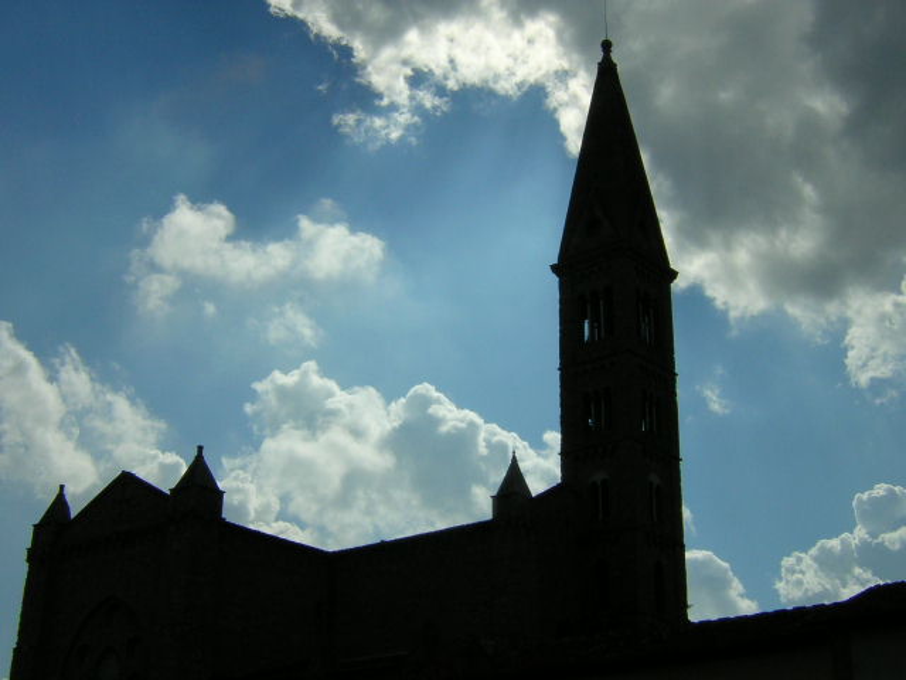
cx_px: 453
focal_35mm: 51
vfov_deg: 28.6
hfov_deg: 37.5
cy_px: 340
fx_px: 1335
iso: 141
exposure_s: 1/1866
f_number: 6.2
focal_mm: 6.6
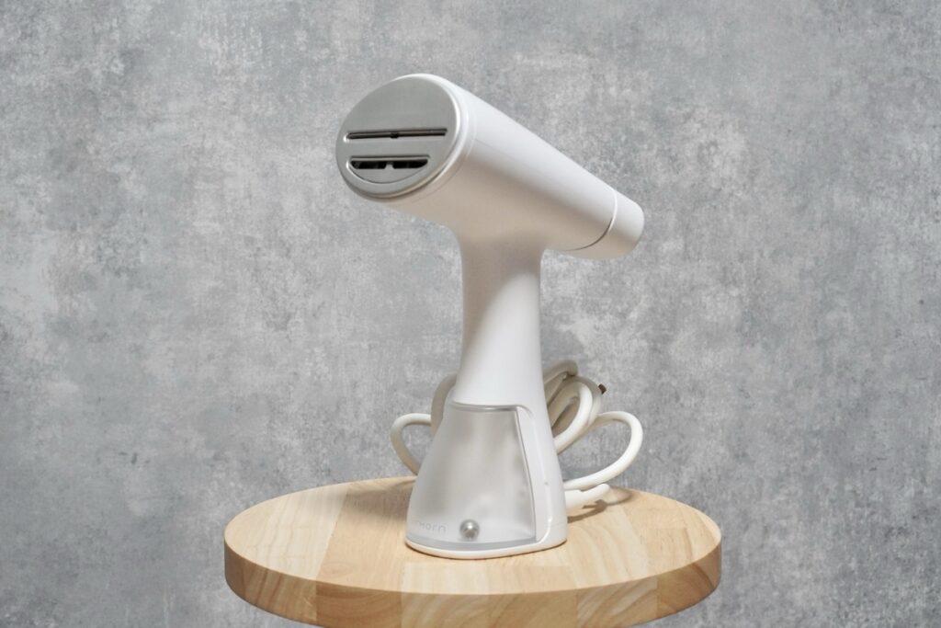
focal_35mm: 52
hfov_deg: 37.8
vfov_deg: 25.8
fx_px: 1372
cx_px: 470
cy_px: 314
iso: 2000
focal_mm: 35
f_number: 5.6
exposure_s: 1/60
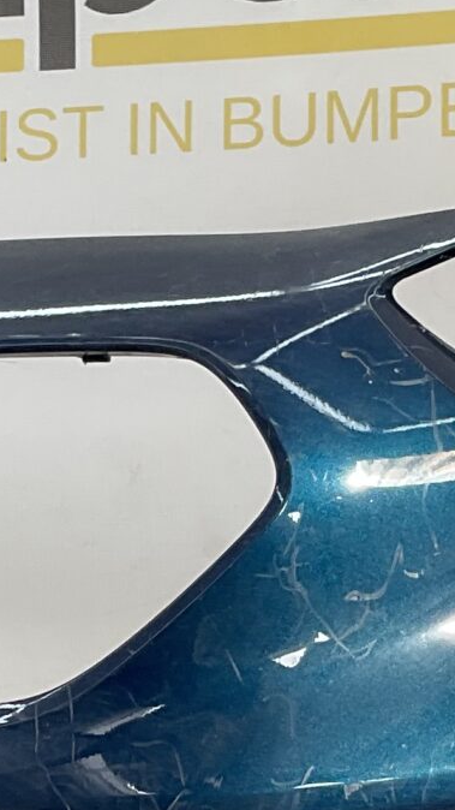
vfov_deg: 17.5
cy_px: 762
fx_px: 2574
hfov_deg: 10.1
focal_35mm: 120
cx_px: 167
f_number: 1.8
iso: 16
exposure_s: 1/149
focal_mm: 3
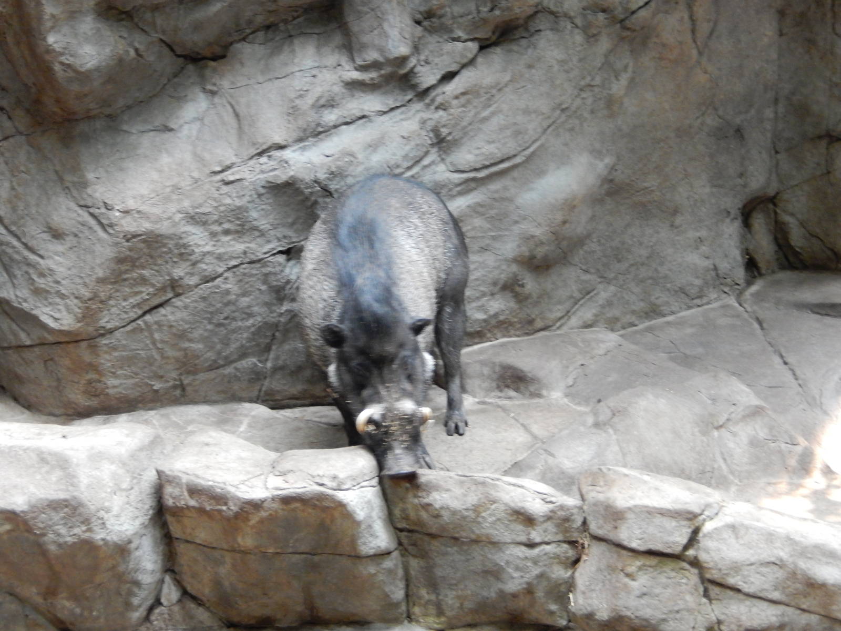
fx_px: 2308
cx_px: 420
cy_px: 316
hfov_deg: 20.7
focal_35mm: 95
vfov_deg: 15.6
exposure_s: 1/15
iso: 640
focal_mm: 17
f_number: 5.2
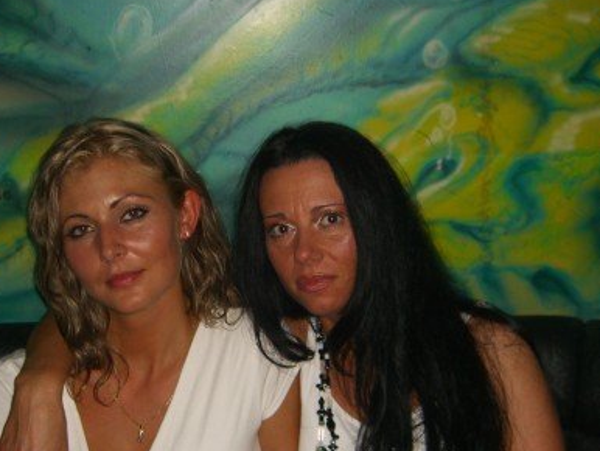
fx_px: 1023
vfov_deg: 24.7
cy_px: 308
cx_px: 244
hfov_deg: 32.6
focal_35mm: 59
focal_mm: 7.9
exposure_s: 1/60
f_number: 2.8
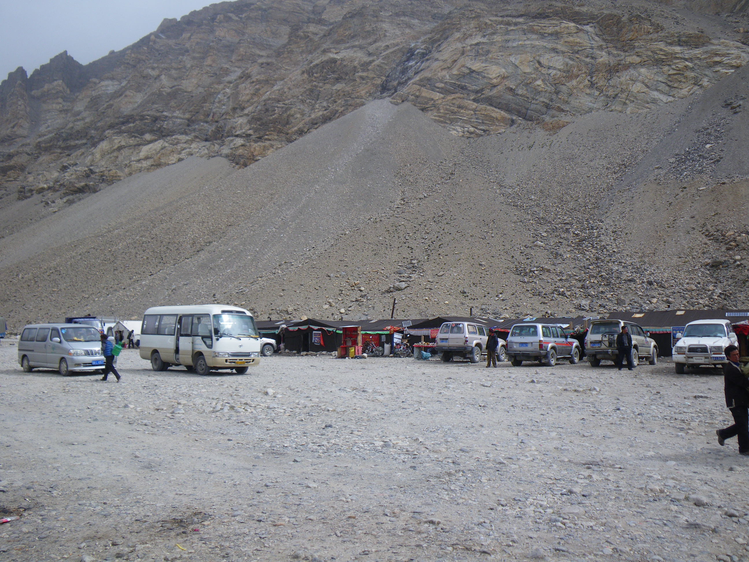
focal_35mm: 28
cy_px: 281
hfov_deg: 63.4
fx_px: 606
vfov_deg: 49.7
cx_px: 374
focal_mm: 5
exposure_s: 1/400
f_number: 4.2
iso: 50
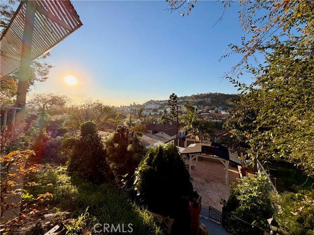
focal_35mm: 14
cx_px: 157
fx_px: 127
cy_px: 118
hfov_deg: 102.1
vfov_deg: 85.7
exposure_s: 1/770
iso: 25
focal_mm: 2.22
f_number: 2.2
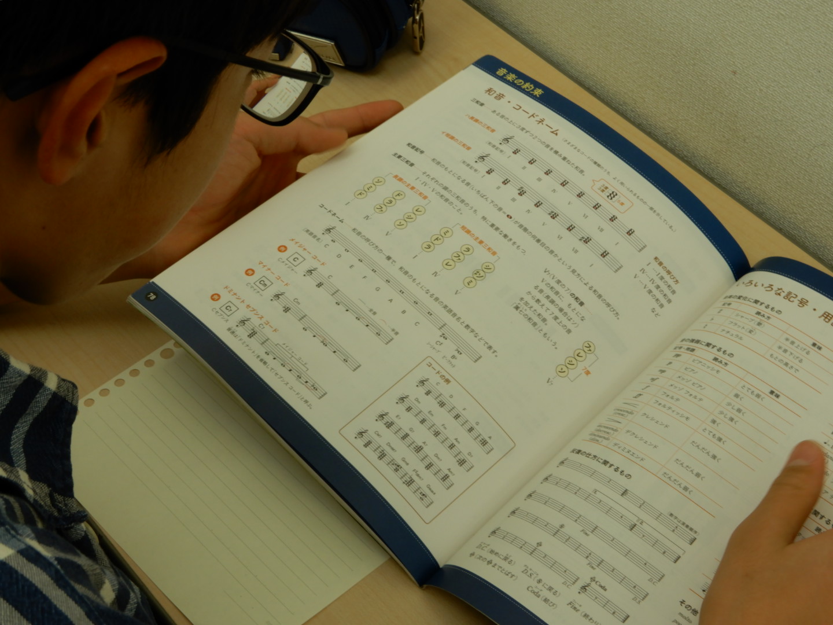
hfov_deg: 29.8
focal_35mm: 65
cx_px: 416
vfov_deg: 22.6
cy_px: 312
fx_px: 1564
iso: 80
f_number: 6.3
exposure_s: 1/30
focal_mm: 11.6
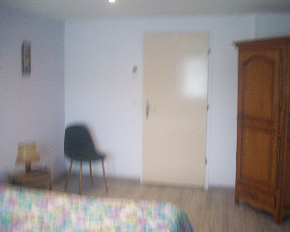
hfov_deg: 46.8
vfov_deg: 38.2
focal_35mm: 39
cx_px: 155
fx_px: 335
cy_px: 115
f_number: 2.8
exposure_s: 1/23.6
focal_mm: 6.2
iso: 160
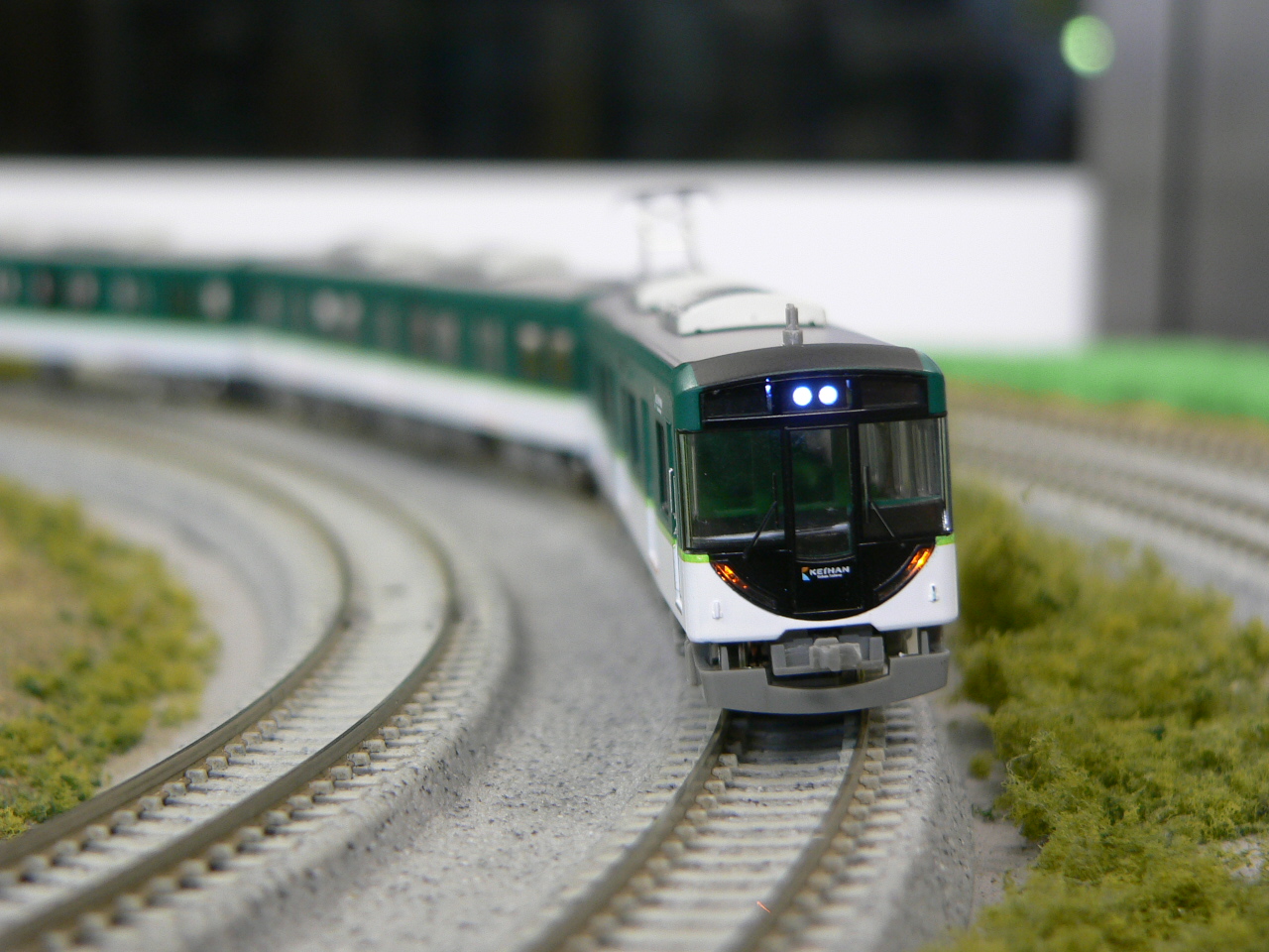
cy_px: 476
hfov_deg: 29.4
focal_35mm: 66
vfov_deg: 22.3
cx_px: 634
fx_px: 2420
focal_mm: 11
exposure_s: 1/8
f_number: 2.8
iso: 100
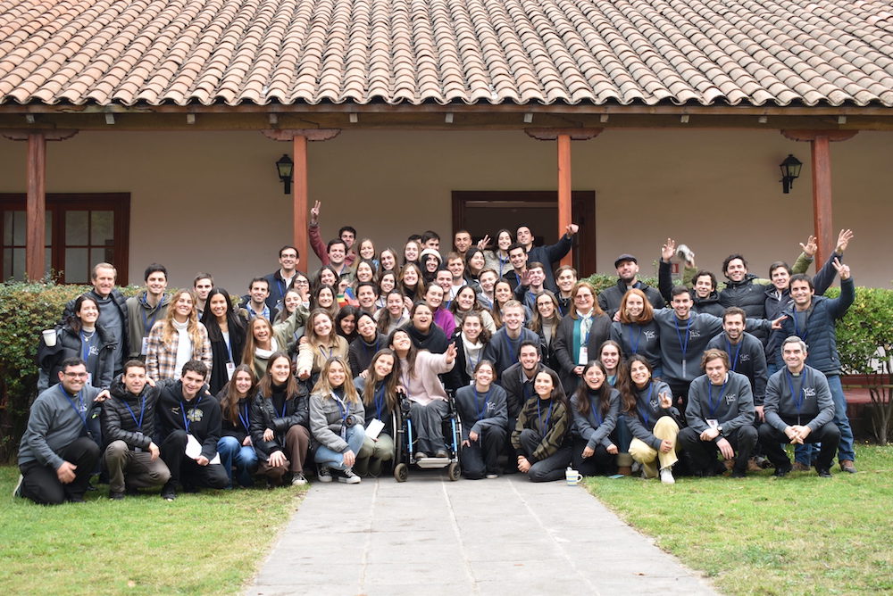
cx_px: 446
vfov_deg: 29.0
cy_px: 298
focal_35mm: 46
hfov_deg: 42.3
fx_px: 1154
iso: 180
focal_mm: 31
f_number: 5.6
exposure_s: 1/50
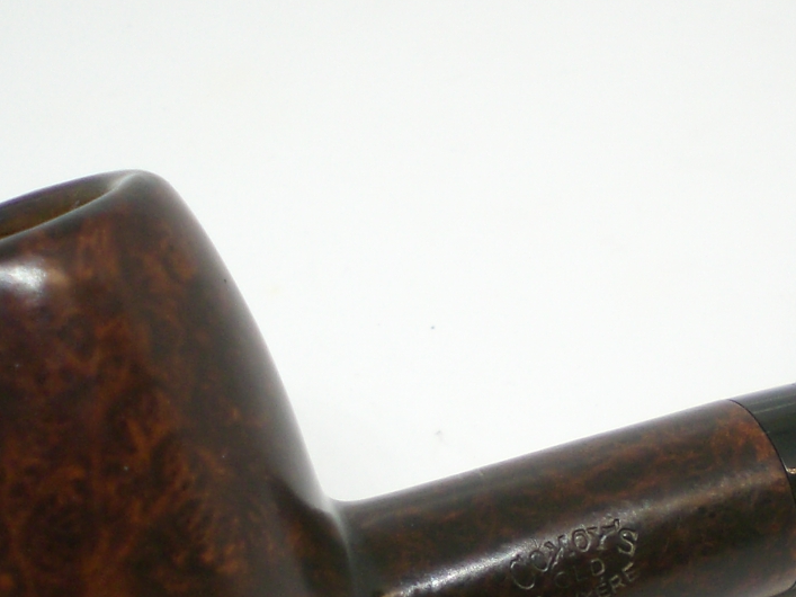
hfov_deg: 22.6
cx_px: 554
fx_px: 1977
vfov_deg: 17.0
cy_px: 472
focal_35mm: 86
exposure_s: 1/80
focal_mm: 6.3
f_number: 3.1
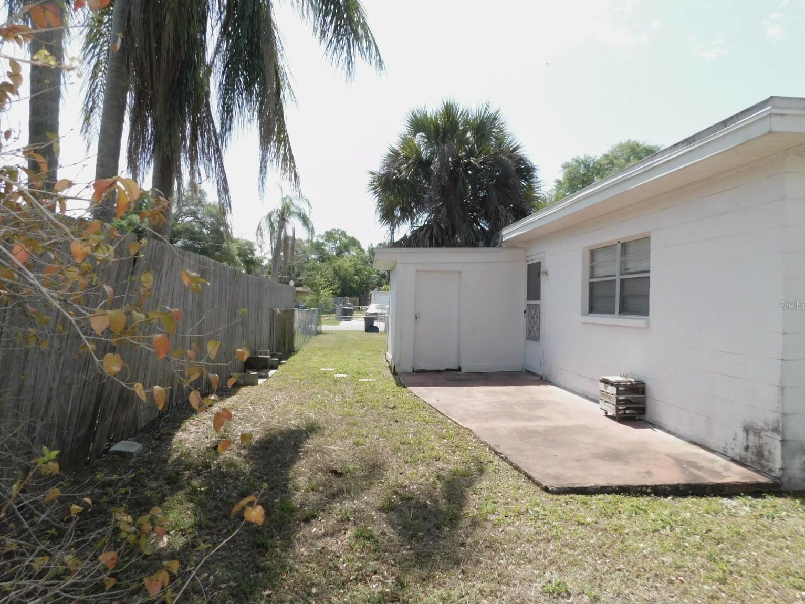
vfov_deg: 56.8
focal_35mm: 24
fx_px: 558
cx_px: 410
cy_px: 305
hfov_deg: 71.6
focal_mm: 4
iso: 125
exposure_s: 1/800
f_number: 3
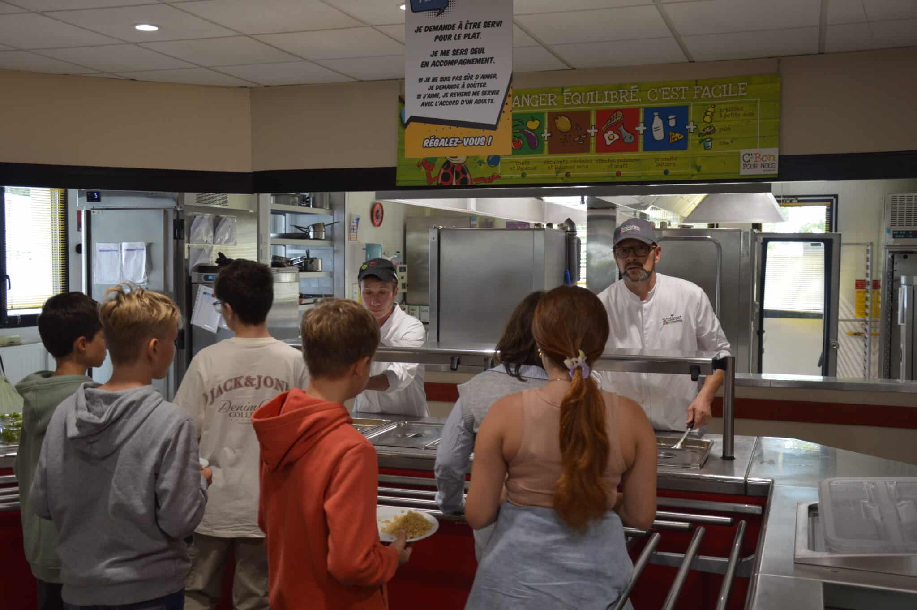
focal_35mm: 39
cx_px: 458
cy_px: 305
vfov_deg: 34.2
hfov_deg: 49.6
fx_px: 993
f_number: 4
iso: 200
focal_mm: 26
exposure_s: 1/30
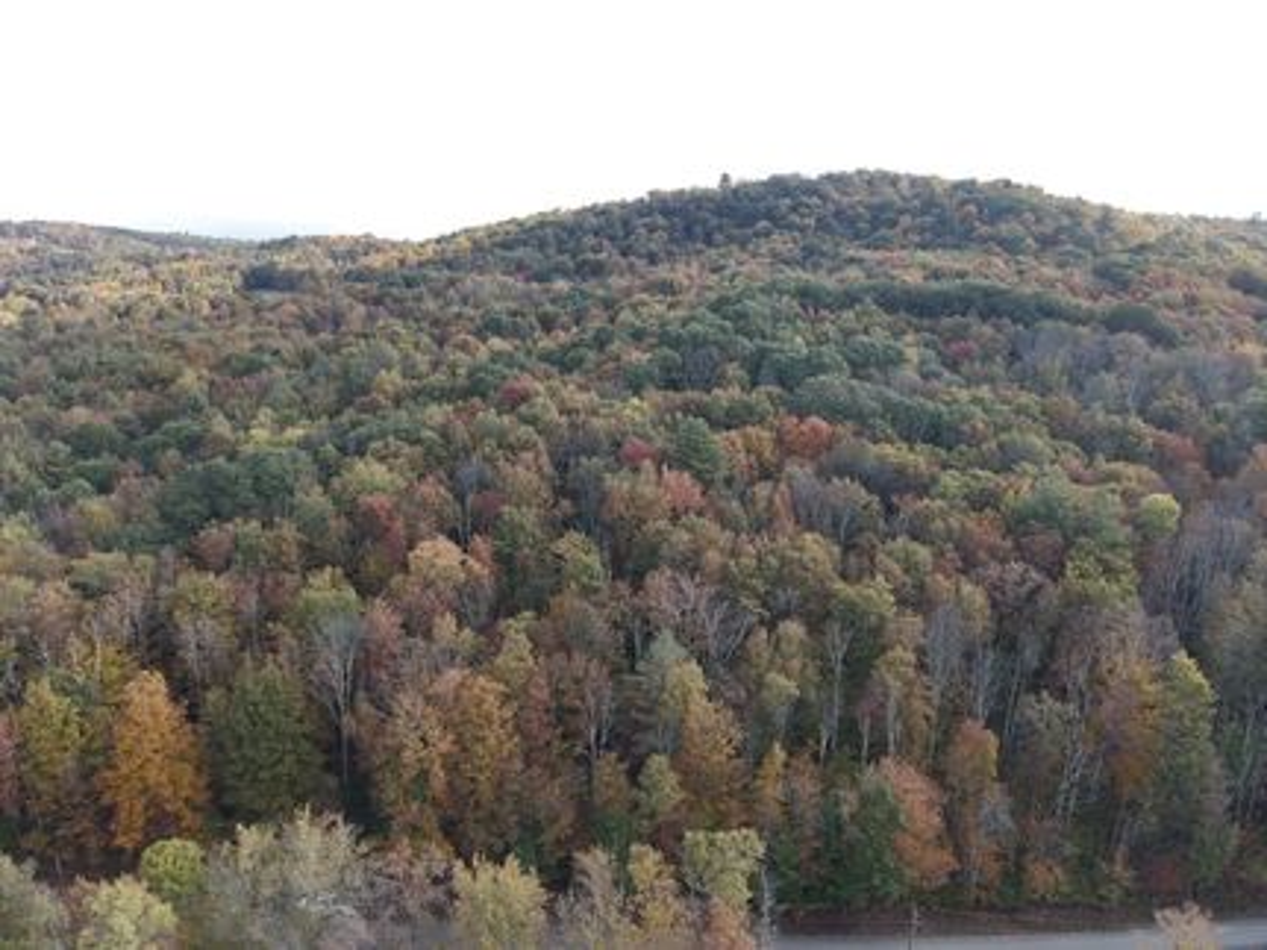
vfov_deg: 56.8
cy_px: 475
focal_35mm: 24
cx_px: 634
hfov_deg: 71.6
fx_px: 878
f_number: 2.8
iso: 400
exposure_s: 1/800
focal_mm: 4.4
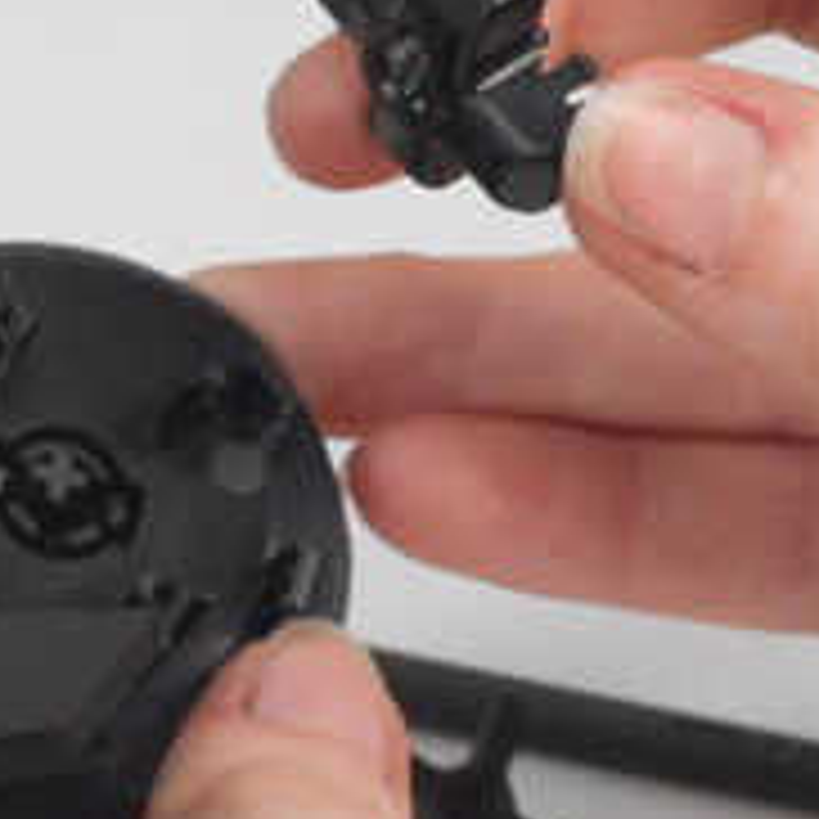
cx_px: 189
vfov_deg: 4.6
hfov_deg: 4.5
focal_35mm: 385
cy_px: 549
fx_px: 10306
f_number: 6.1
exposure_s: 1/60
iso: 180
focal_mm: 23.9
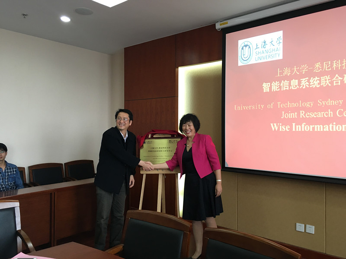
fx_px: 290
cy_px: 130
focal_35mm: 29
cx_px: 173
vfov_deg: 48.2
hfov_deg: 61.7
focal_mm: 4.15
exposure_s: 1/33
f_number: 2.2
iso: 125
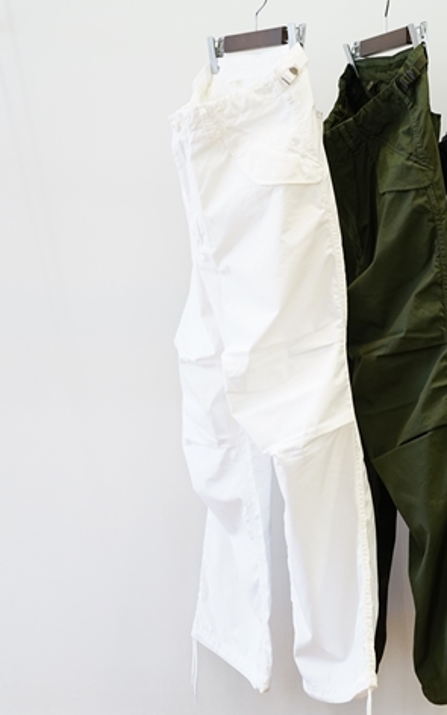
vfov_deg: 21.9
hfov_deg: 13.7
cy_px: 349
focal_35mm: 95
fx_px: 1852
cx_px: 383
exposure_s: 1/60
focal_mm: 55
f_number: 4
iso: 640
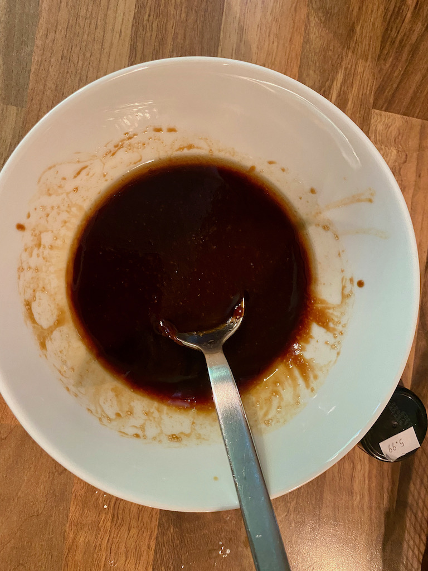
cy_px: 286
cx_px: 214
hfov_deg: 53.1
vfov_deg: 67.3
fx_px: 429
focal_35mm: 26
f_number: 1.8
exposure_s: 1/50
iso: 400
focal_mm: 4.25
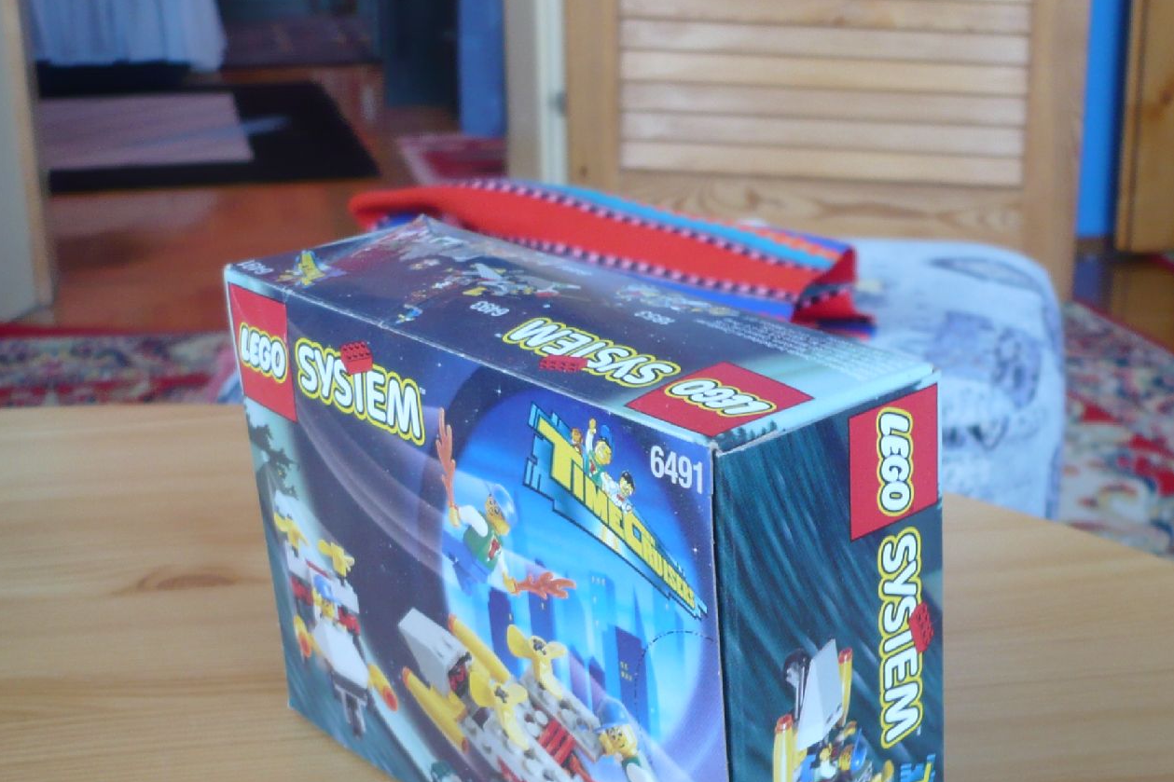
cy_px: 549
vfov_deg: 23.6
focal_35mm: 57
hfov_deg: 34.8
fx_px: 1858
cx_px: 764
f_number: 2.8
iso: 100
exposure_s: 1/20
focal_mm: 5.8
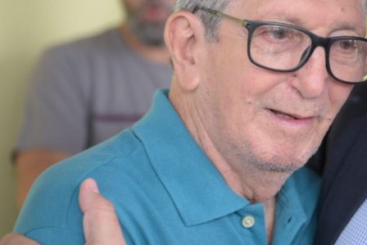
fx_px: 1305
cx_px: 307
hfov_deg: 15.9
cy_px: 47
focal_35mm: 128
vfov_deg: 10.7
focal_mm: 56
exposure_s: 1/250
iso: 200
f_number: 2.8
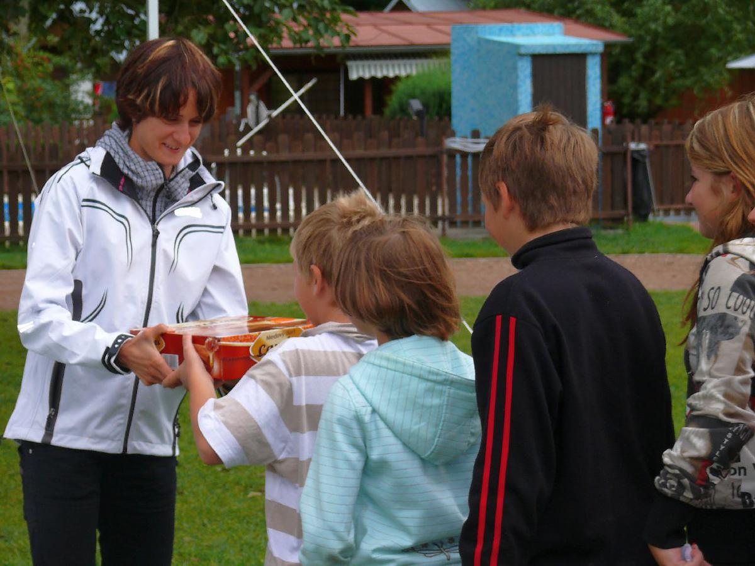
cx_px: 378
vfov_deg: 12.3
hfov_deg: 16.4
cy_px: 283
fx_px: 2617
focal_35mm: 120
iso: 100
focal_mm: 25.4
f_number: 4.5
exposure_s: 1/250
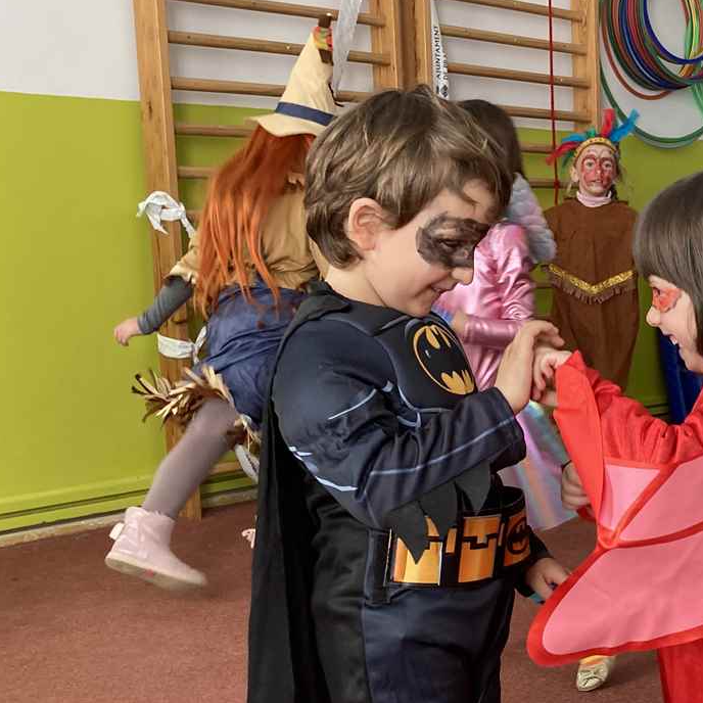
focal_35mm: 58
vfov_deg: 29.4
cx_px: 650
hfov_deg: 28.3
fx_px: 1333
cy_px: 448
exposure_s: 1/62
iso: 80
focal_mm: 3.99
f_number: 1.8
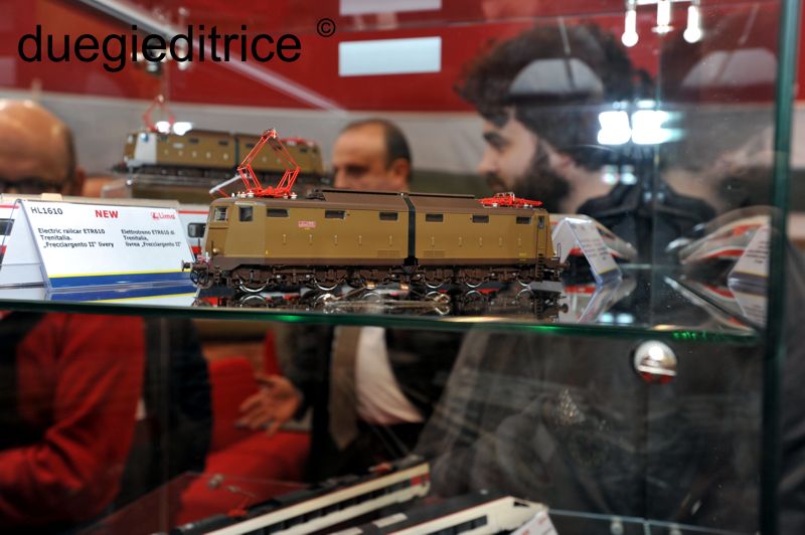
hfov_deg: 54.5
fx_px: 782
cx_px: 402
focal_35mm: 35
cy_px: 268
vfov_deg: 37.8
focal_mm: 35
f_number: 8
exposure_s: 1/80
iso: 800
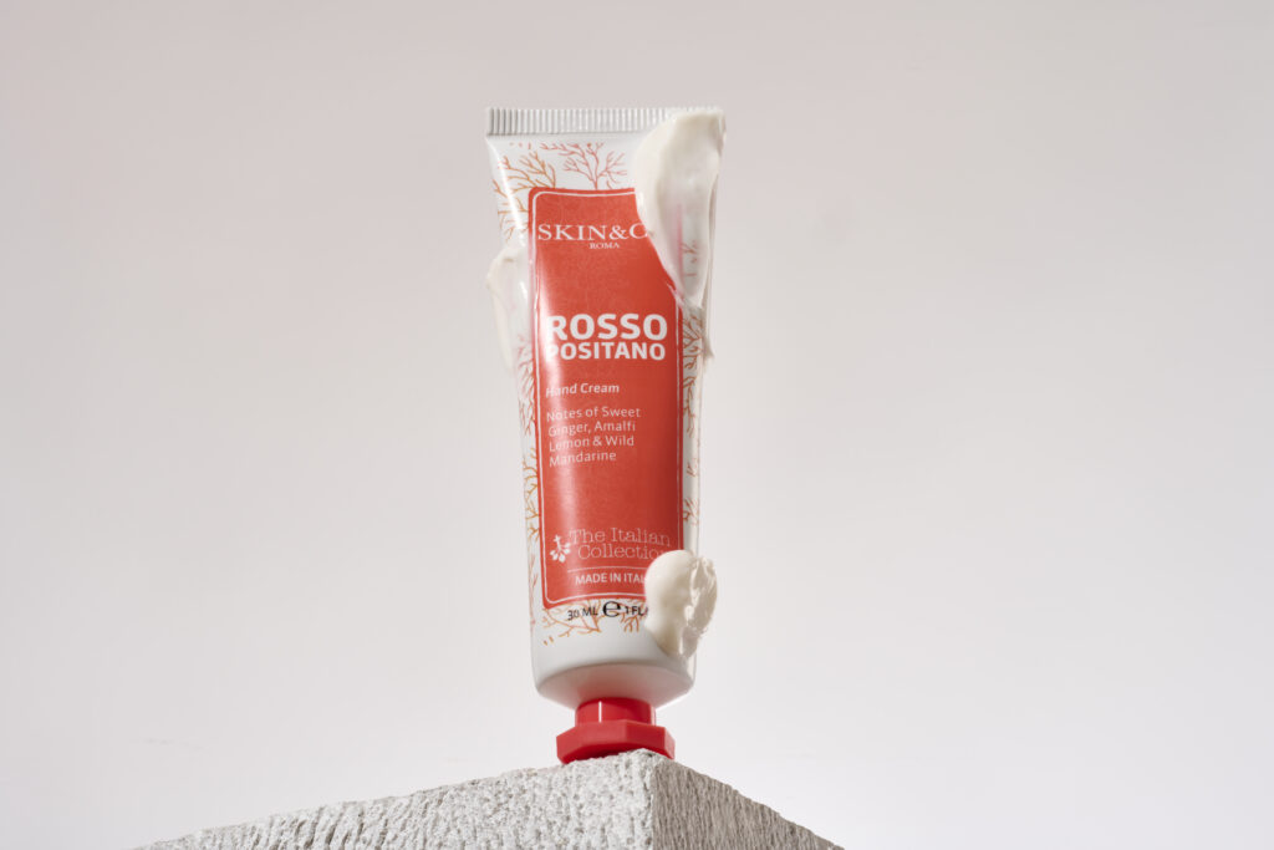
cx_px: 637
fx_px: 3716
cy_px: 425
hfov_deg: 19.5
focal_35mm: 105
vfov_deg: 13.0
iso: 64
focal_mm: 105
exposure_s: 1/160
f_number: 22
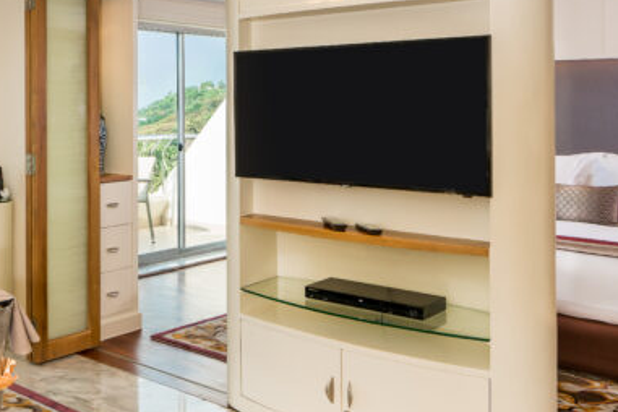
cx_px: -23
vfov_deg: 30.6
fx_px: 738
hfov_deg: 39.2
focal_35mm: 43
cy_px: 101
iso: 200
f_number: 13
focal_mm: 16
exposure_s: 1/15
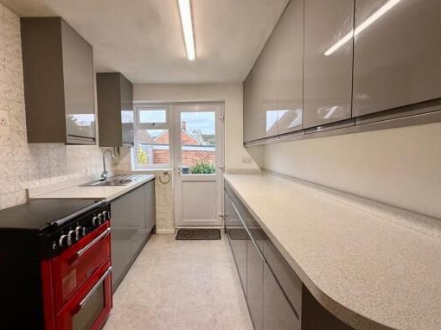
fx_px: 204
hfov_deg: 94.3
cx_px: 200
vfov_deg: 78.1
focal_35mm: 16
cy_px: 165
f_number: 2.2
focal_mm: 2.22
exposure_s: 1/99
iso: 125
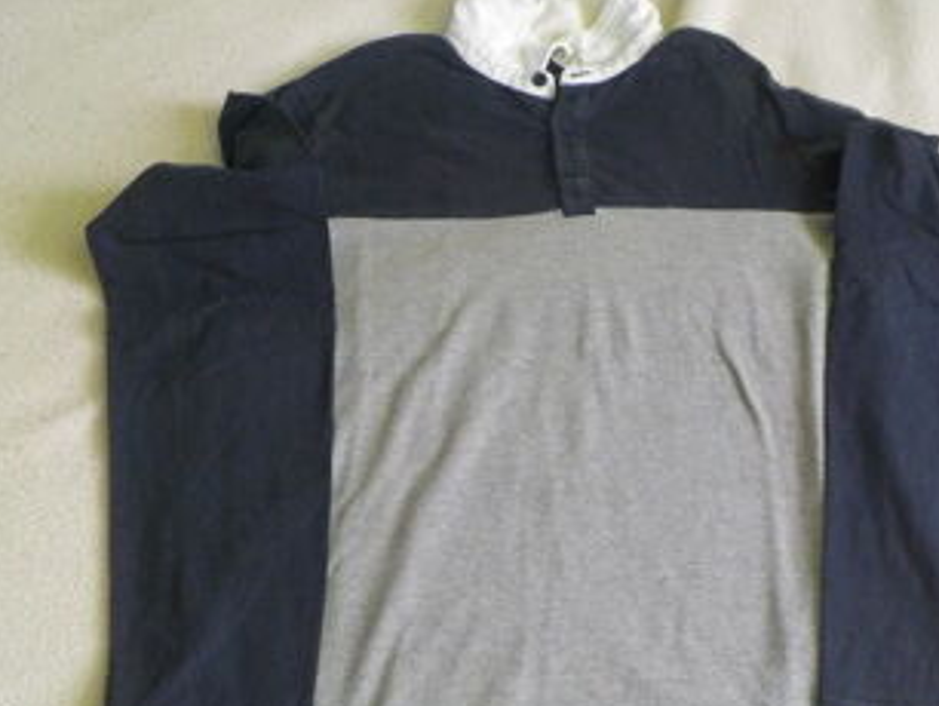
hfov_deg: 40.4
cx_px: 516
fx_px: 1276
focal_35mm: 47
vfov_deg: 30.9
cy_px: 417
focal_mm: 4.1
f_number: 3.3
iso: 400
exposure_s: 1/30
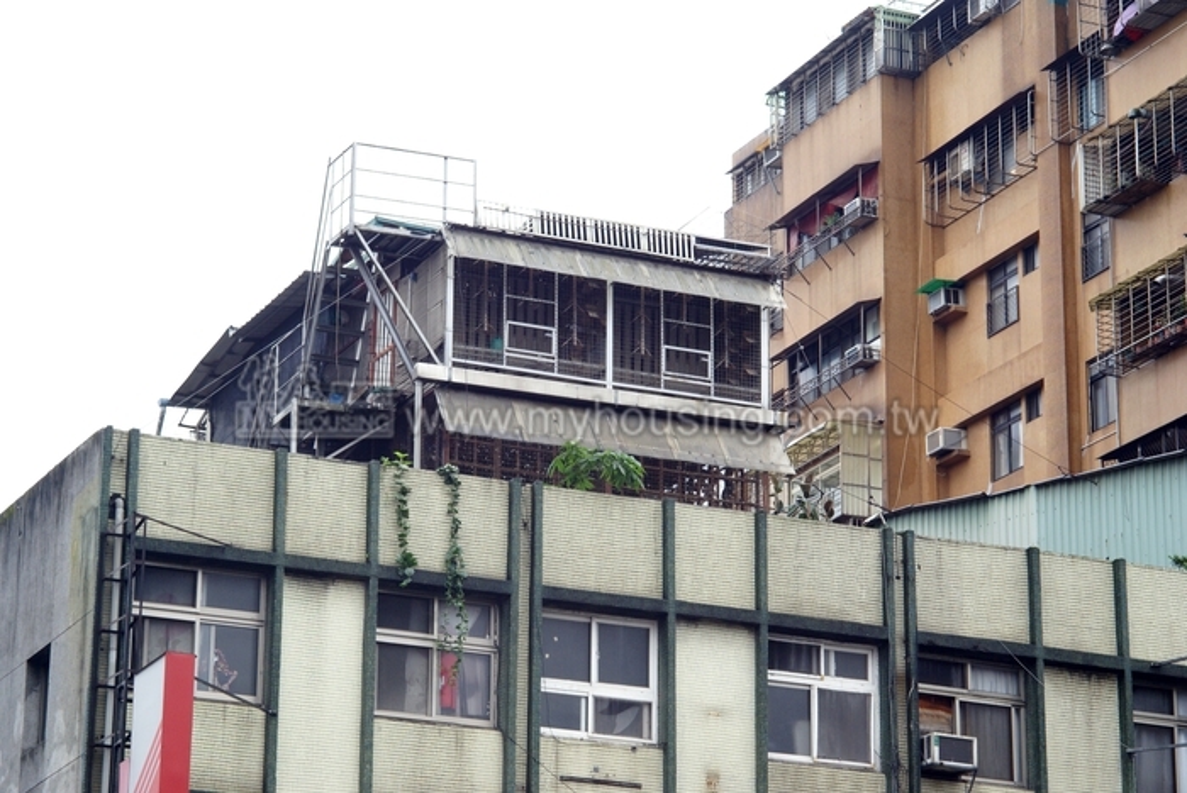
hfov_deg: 18.2
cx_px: 594
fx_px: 3712
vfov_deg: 12.2
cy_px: 396
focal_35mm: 112
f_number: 10
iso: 400
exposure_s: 1/50
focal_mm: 75
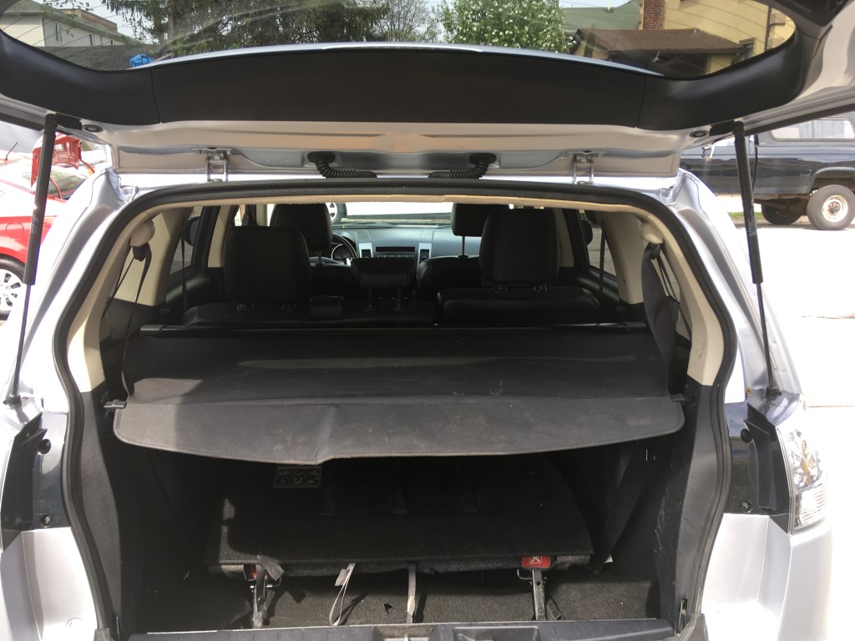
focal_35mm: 29
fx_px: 716
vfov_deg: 48.2
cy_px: 320
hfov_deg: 61.7
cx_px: 428
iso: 25
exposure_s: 1/135
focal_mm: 4.15
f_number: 2.2
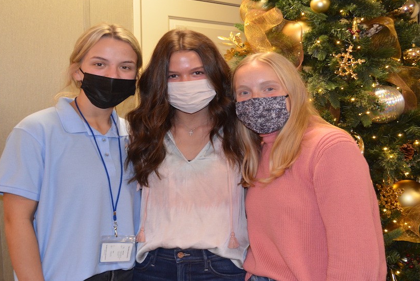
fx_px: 385
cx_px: 193
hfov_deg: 57.1
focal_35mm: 33
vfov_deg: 39.9
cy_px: 123
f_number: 3.5
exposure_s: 1/60
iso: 1000
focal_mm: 18
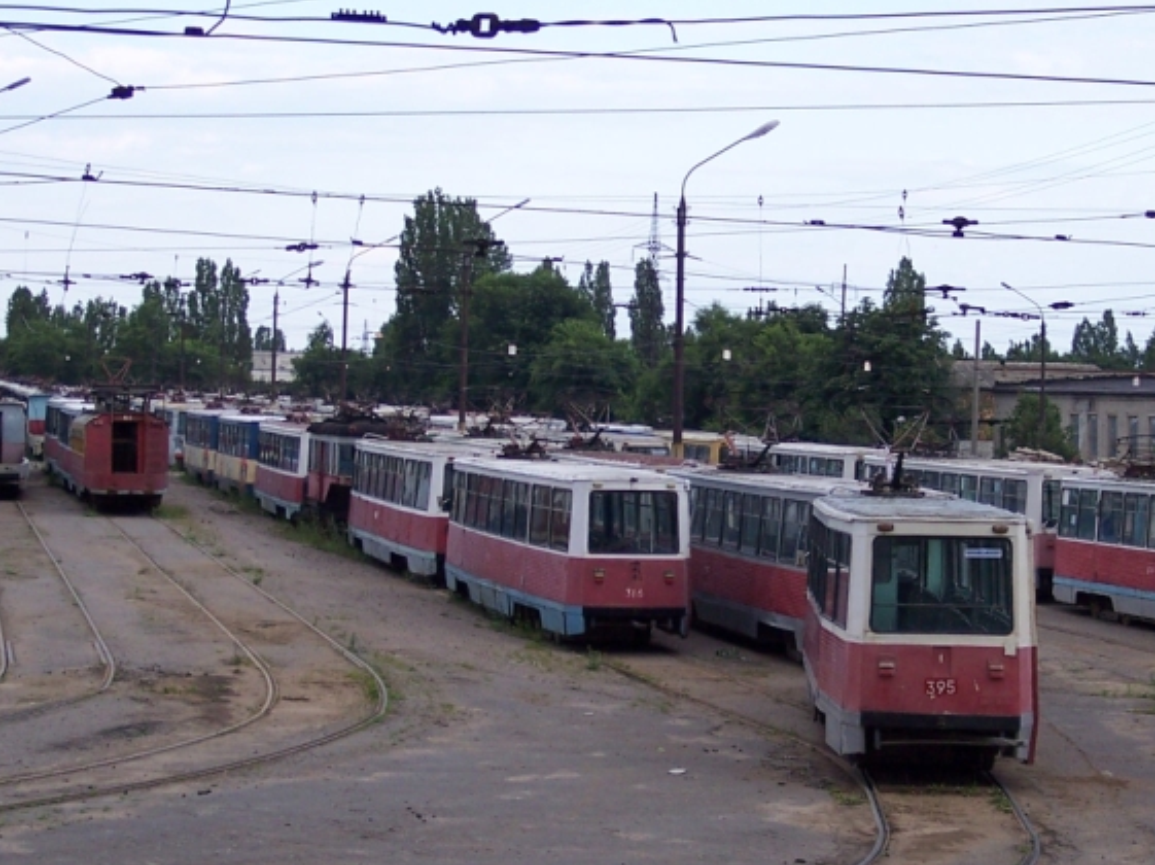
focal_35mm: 95
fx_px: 3168
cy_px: 315
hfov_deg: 20.7
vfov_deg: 15.5
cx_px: 651
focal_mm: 10.7
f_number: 4
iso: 100
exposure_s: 1/350
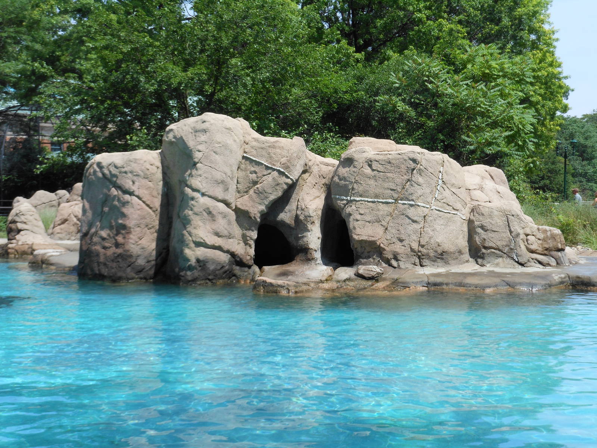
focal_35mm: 54
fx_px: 931
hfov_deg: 35.5
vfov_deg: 27.0
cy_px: 224
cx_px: 298
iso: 80
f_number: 4.9
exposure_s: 1/320
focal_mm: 9.6
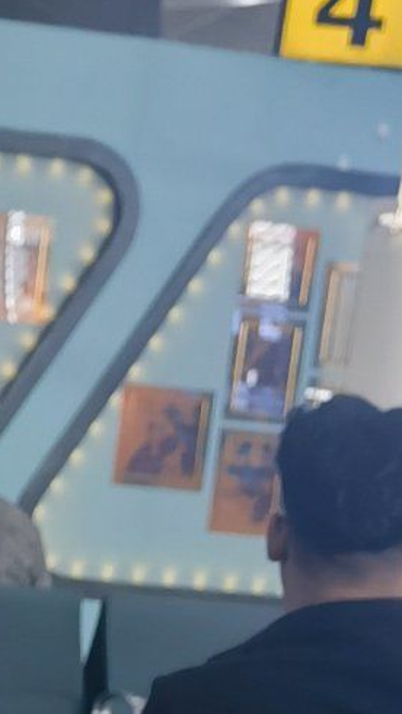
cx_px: -319
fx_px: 3105
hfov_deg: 7.2
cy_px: 1096
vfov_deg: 12.4
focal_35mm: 164
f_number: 1.9
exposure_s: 1/120
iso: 80
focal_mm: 6.67
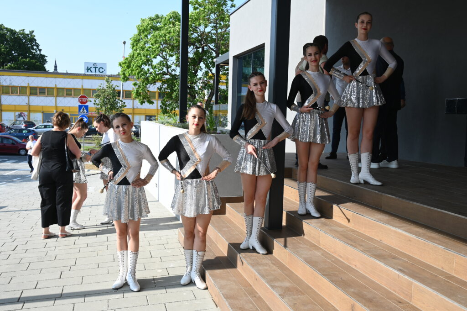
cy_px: 156
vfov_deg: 38.8
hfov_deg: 55.8
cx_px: 234
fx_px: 441
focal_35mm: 34
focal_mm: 34
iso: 100
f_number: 7.1
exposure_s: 1/160
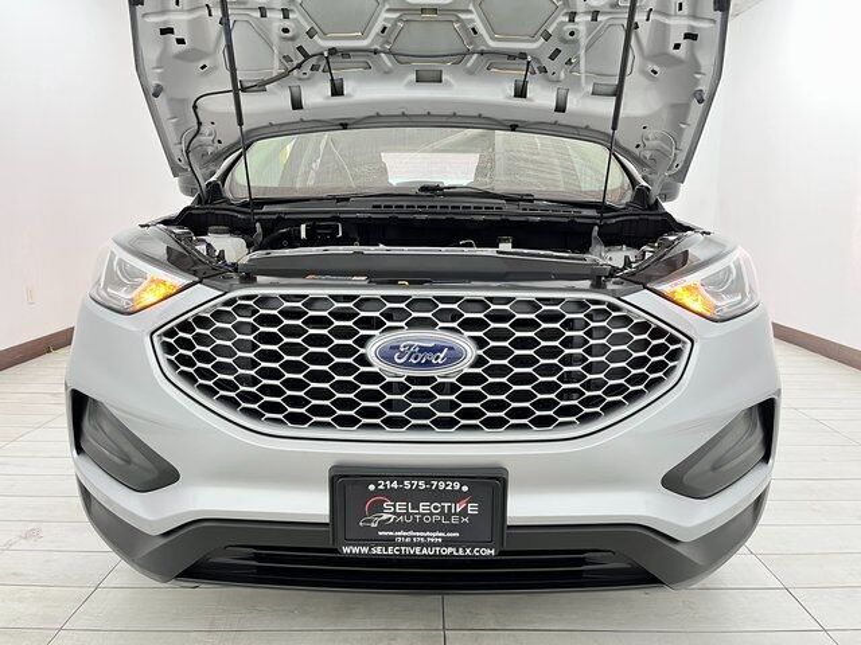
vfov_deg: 53.1
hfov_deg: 67.3
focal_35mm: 26
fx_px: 647
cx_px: 430
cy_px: 322
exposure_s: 1/60
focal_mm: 5.1
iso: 200
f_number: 1.6
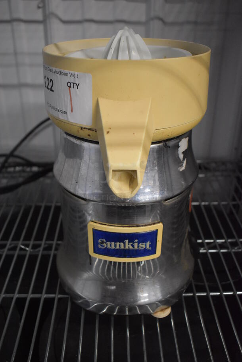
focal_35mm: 33
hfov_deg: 40.0
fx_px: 332
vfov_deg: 57.2
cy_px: 181
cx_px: 121
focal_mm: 22
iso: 4000
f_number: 3.8
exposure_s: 1/125
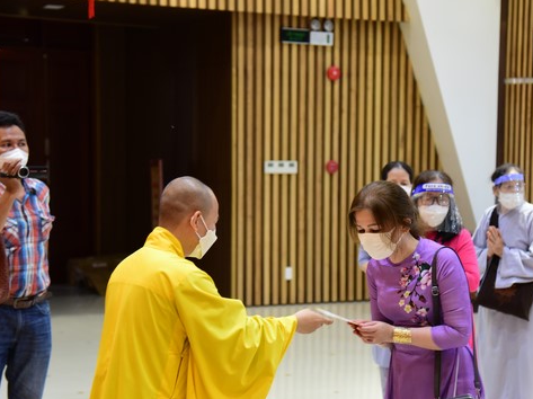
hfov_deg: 22.7
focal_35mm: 86
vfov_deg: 17.1
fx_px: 1323
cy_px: 224
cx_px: 319
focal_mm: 65
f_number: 4
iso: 2500
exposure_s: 1/125
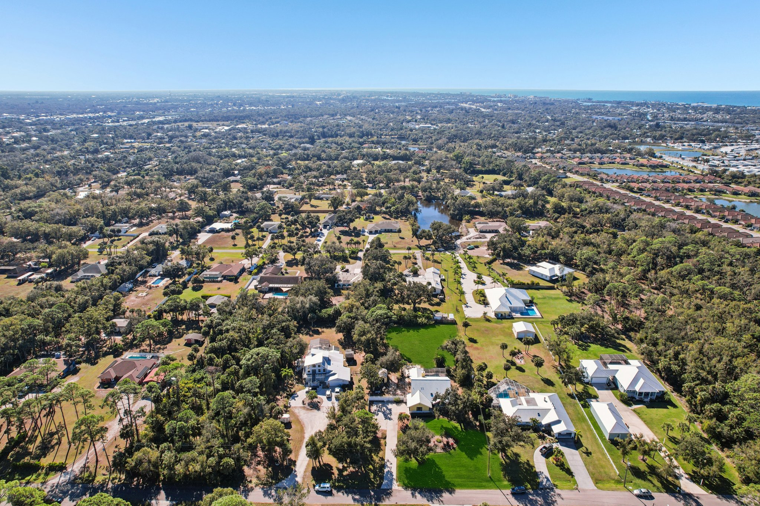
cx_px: 380
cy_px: 253
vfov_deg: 57.2
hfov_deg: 78.6
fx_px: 464
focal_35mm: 22
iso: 100
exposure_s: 1/2000
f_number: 2.8
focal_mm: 8.4
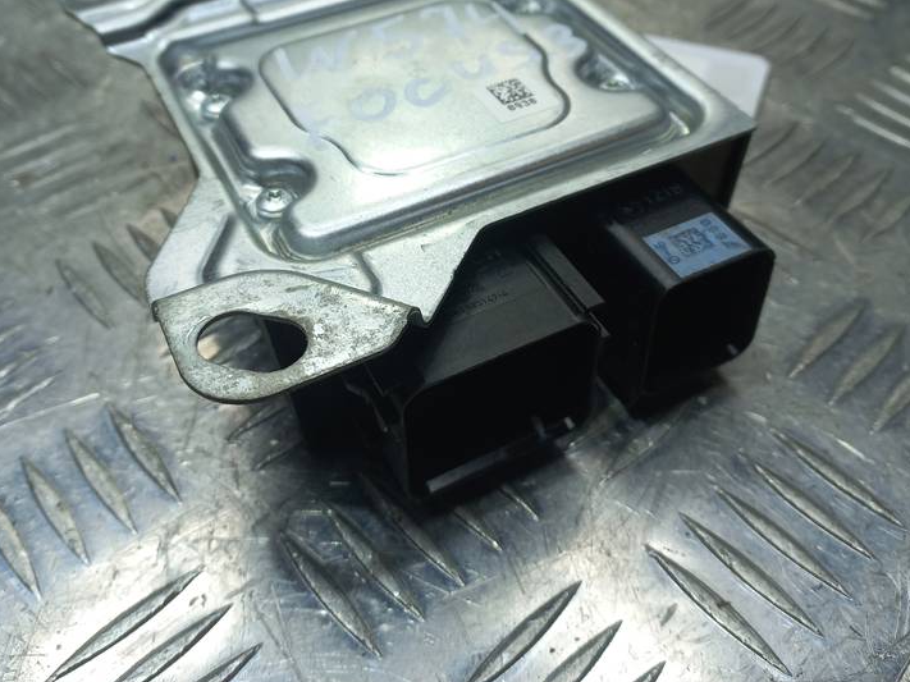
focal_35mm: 36
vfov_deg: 39.0
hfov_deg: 51.4
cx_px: 444
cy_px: 202
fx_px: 946
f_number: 1.8
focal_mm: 4.6
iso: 32
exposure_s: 1/100
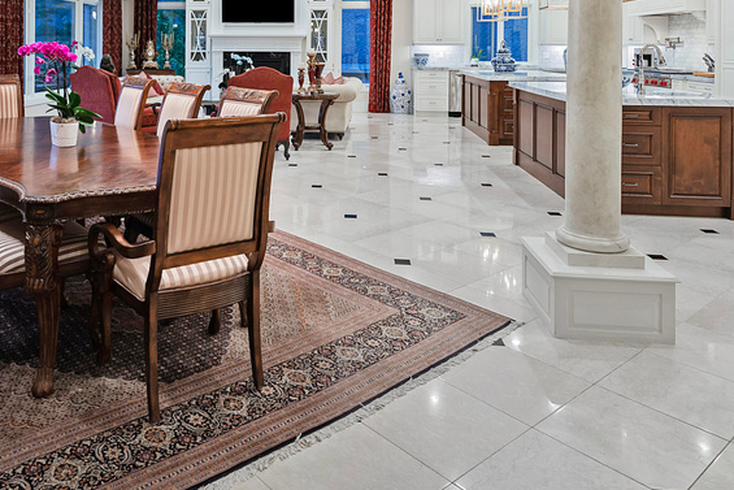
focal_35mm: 29
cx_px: 277
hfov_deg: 62.8
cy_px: 64
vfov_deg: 41.9
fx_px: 591
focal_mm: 16
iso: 800
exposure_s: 1/25
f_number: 6.3
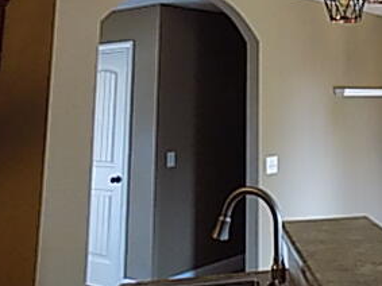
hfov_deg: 34.4
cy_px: -4
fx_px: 574
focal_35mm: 52
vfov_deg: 26.4
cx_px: 355
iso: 400
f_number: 3.1
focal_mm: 4
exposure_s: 1/20
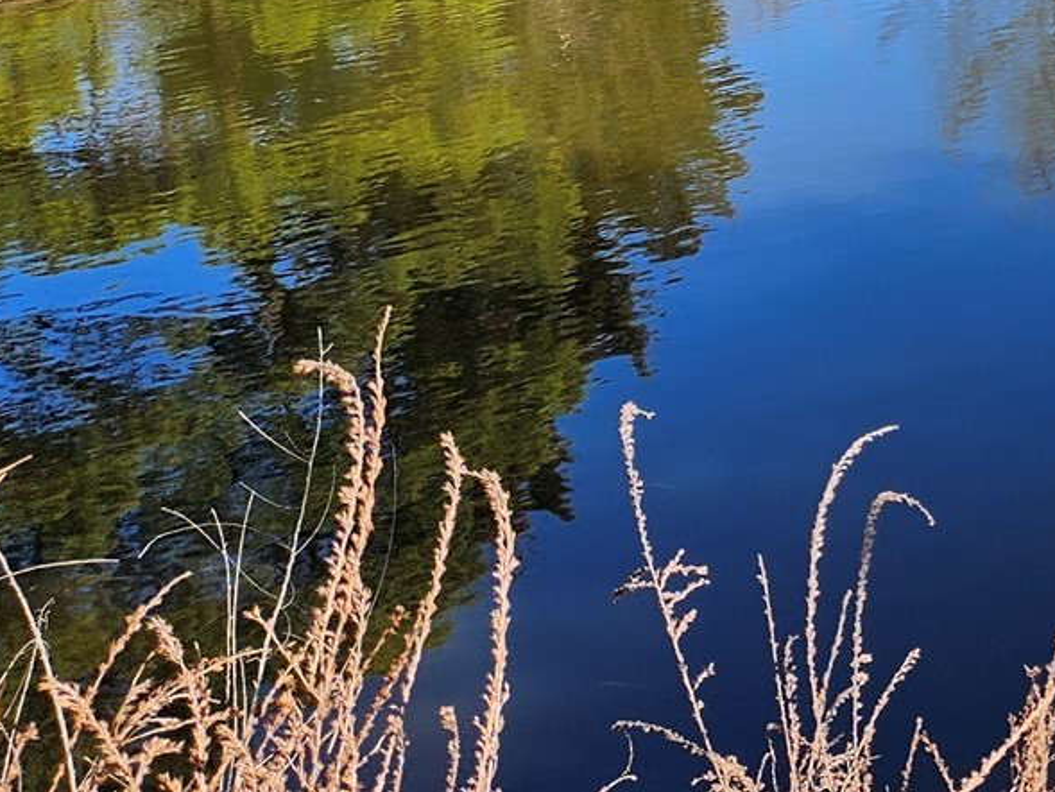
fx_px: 2286
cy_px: -369
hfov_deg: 21.6
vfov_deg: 17.7
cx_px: 1592
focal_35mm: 75
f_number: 1.8
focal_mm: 5.4
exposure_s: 1/950
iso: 25
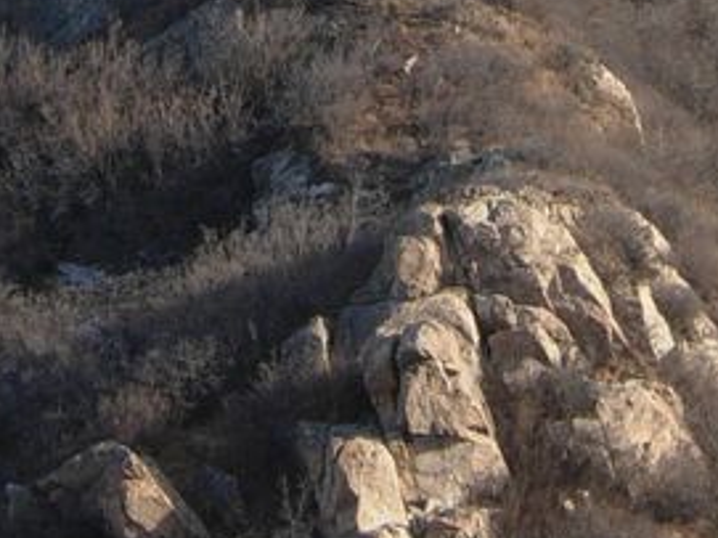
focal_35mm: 293
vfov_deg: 5.0
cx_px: 567
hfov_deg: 6.8
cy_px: -466
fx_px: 6075
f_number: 4.4
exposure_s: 1/256
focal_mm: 12.9
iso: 50
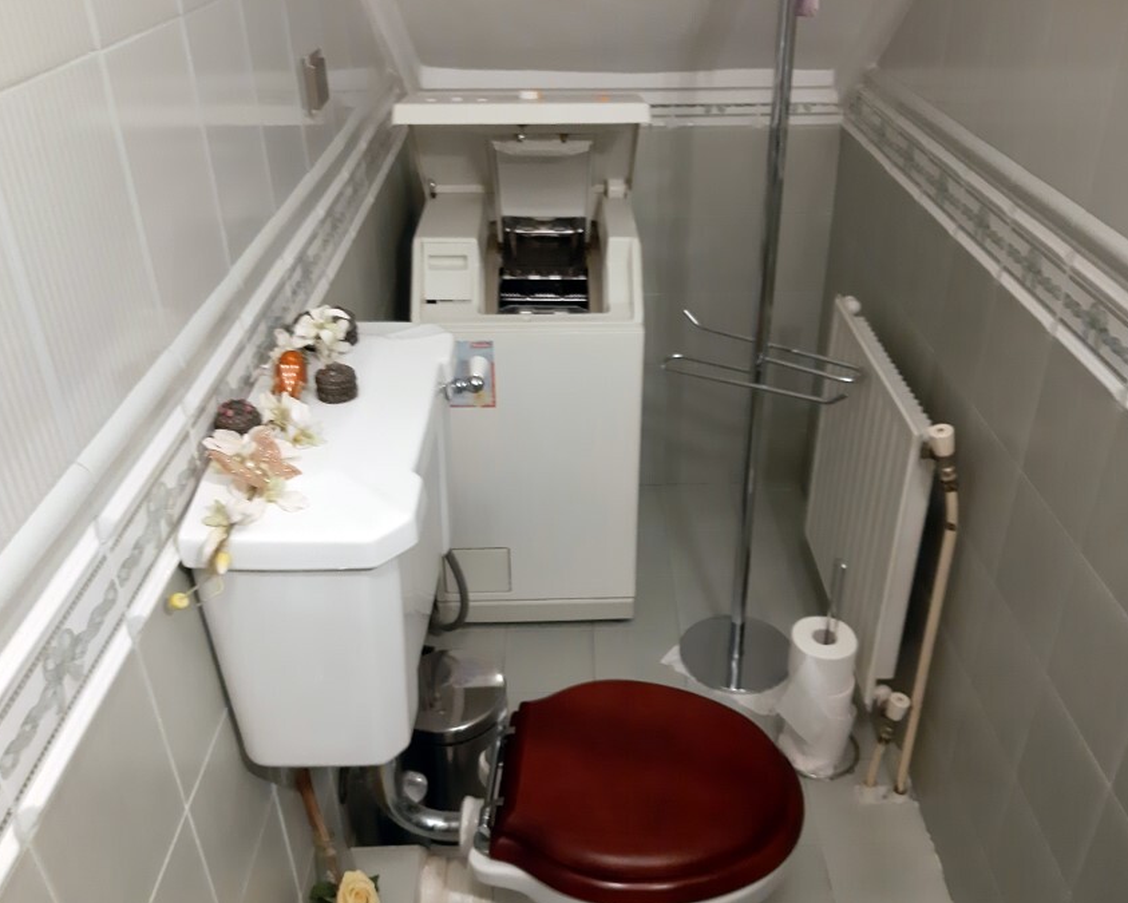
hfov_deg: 58.7
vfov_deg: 48.5
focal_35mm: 30
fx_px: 1002
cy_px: 472
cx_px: 581
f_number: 1.7
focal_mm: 3.93
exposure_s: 1/25
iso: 400
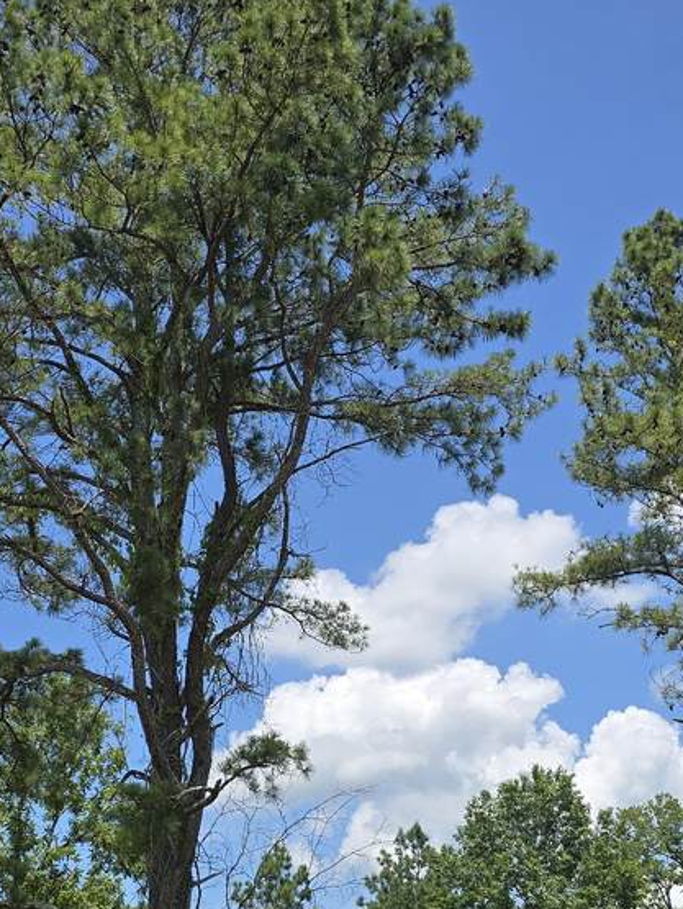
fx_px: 1393
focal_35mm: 53
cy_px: 626
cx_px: 274
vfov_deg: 35.7
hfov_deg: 27.5
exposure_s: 1/801
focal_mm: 6.3
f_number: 1.7
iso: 12
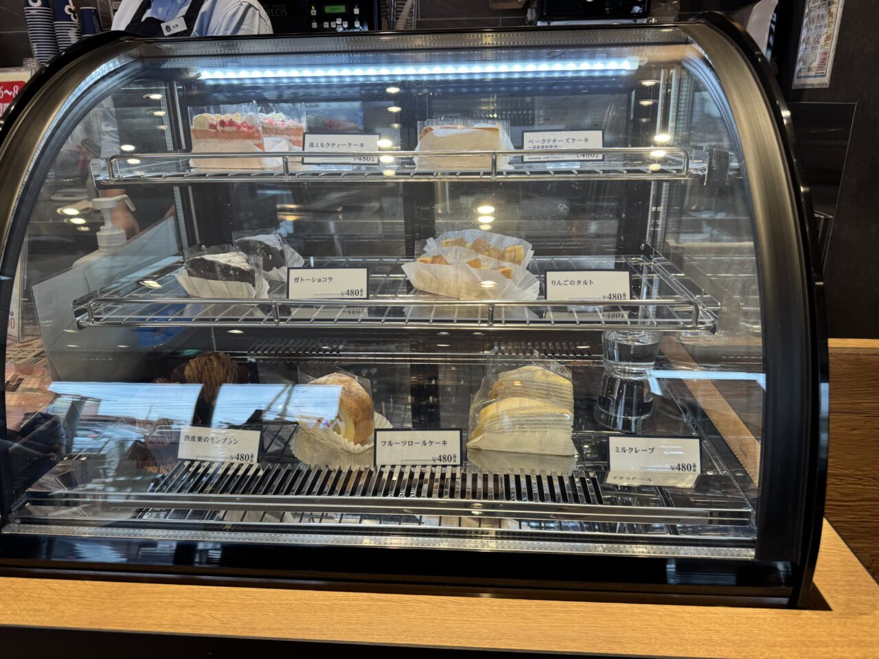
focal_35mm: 24
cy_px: 330
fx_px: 609
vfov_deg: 56.8
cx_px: 440
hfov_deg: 71.6
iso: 64
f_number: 1.78
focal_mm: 6.76
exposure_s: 1/121
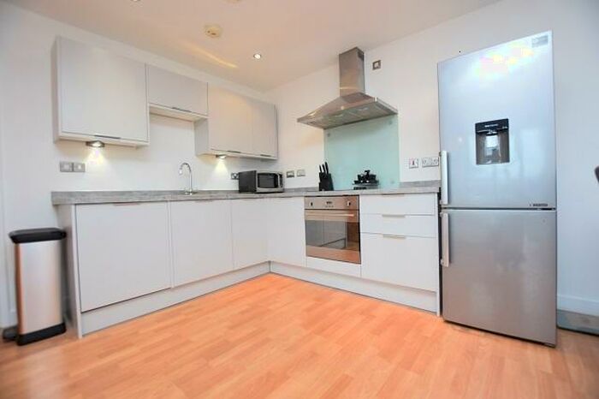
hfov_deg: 100.4
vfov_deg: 77.3
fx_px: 249
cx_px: 300
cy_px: 200
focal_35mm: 15
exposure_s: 1/60
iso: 500
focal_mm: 10
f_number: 4
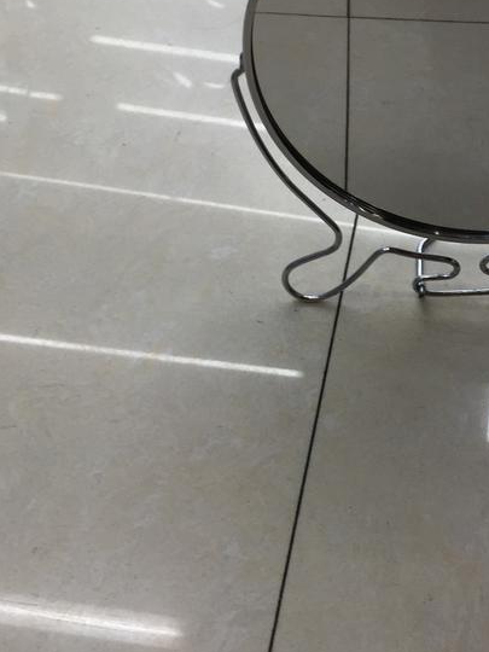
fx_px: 1036
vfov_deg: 34.5
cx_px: 424
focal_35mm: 55
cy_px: 196
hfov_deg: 25.9
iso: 40
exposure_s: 1/60
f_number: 2.2
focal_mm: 4.15
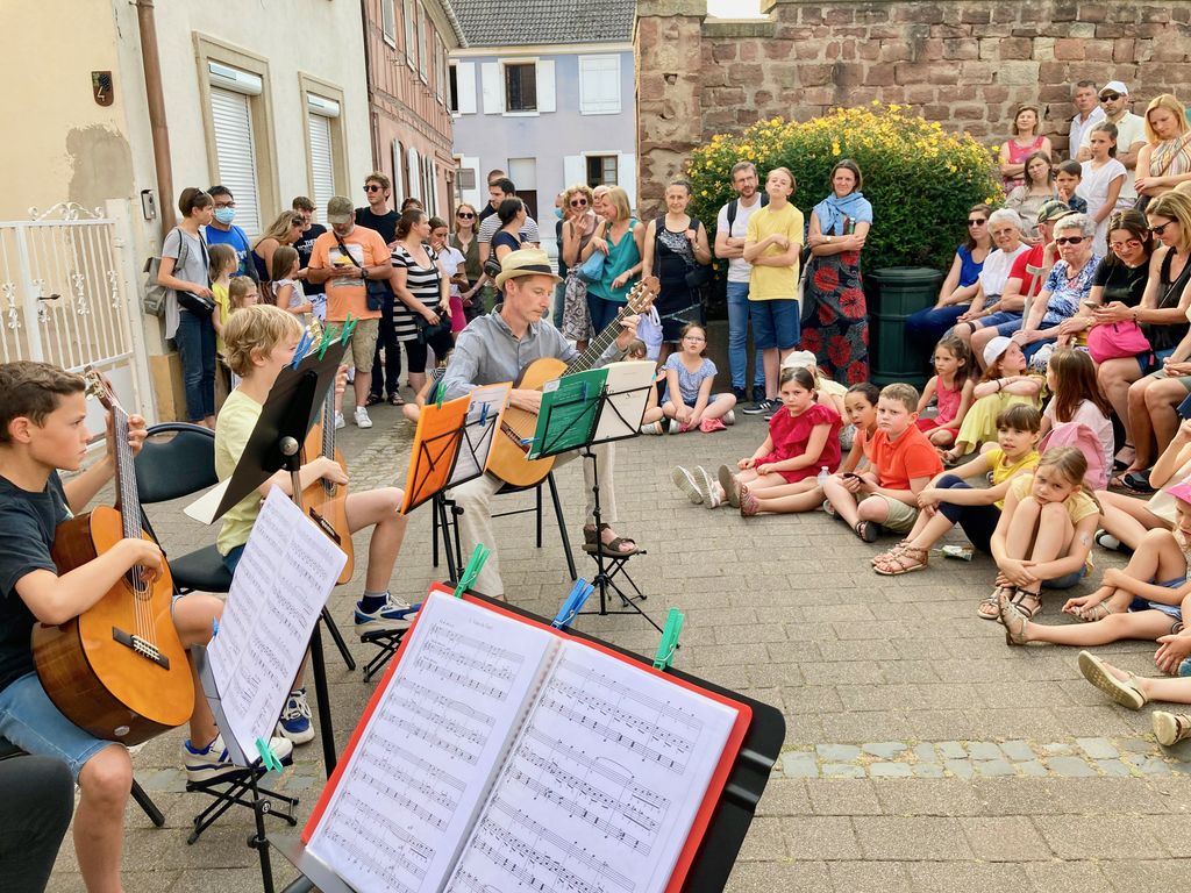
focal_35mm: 28
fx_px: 963
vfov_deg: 49.7
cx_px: 596
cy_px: 446
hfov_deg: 63.4
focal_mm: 3.99
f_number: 1.8
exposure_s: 1/267
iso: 20
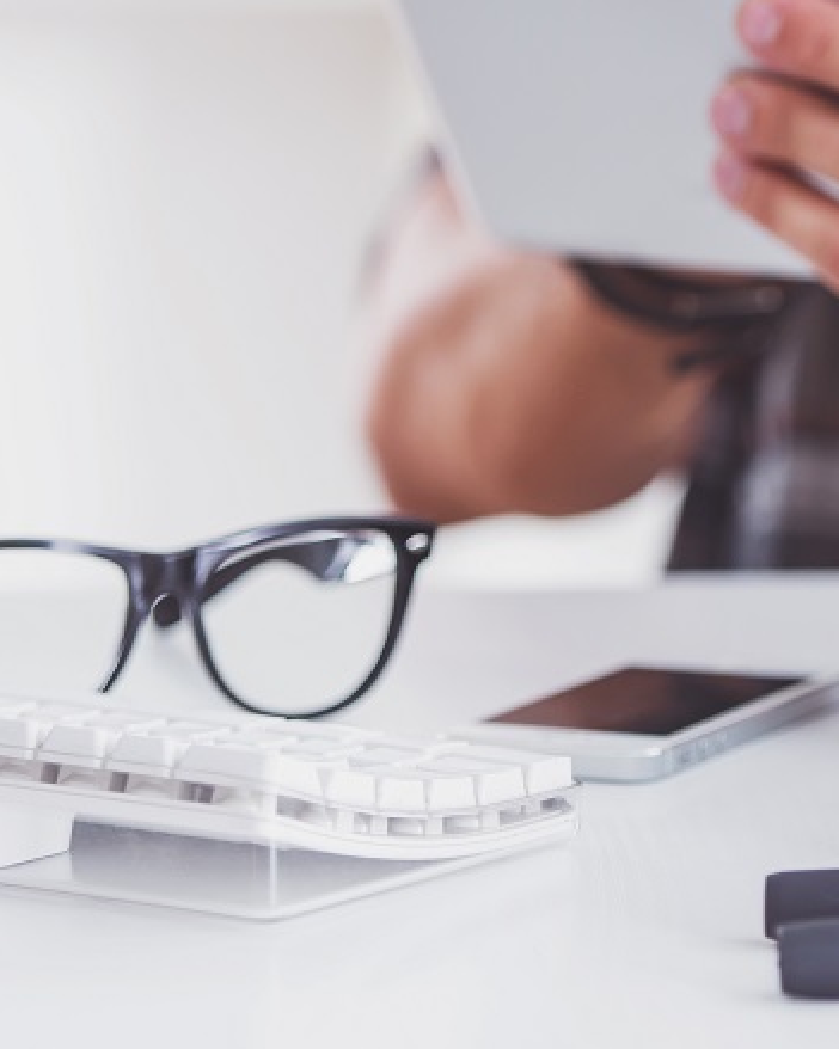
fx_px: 9719
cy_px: 173
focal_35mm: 313
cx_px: 915
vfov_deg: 6.2
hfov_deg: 4.9
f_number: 2.8
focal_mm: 122
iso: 400
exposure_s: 1/320
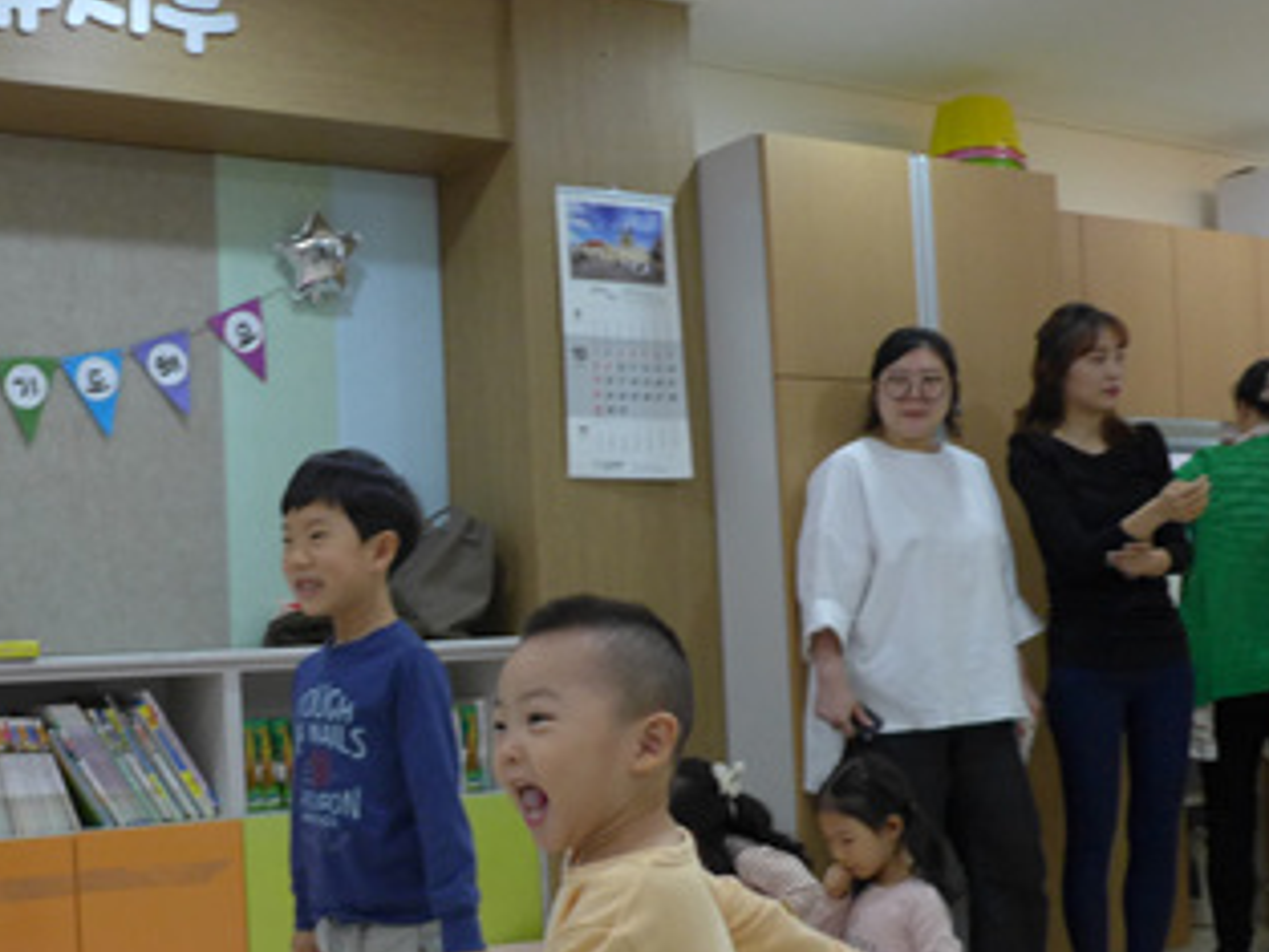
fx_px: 1797
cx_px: 320
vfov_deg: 29.5
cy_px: 636
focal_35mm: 49
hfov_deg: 37.9
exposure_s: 1/250
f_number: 1.4
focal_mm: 4.7
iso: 200
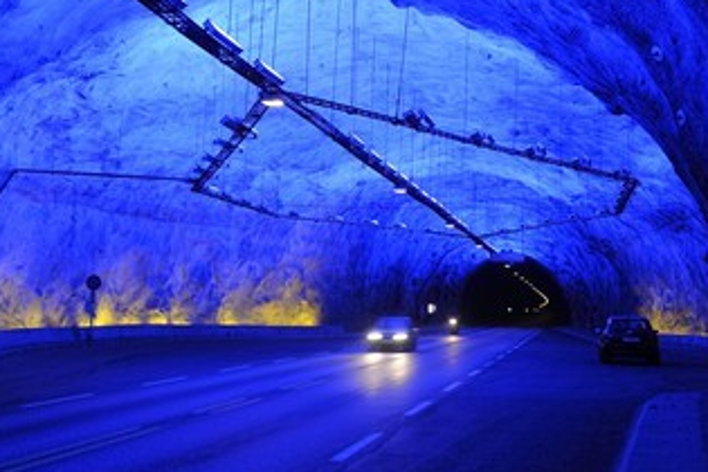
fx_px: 1259
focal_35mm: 64
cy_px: 180
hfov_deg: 31.4
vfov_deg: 21.2
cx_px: 301
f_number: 4.5
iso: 400
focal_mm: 48
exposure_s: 1/10
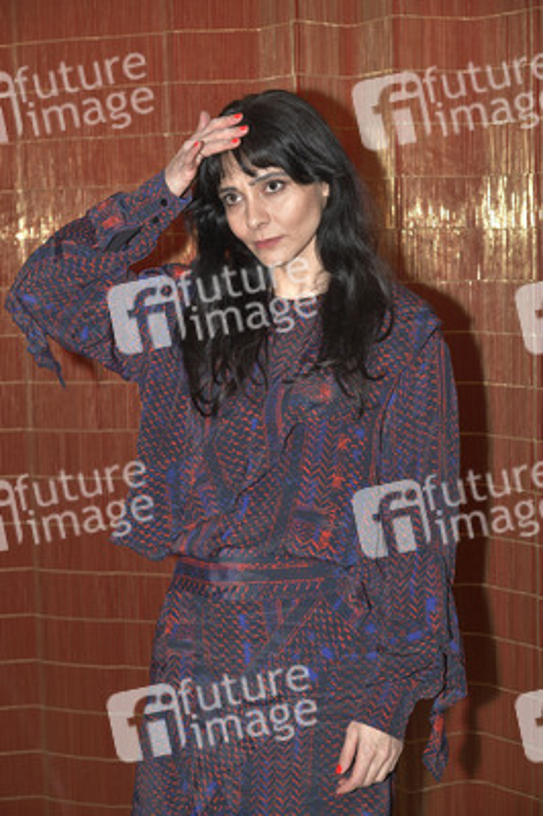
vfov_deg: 28.9
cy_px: 408
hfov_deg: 19.4
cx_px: 272
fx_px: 1586
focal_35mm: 70
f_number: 5.6
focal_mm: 70
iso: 800
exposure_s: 1/200
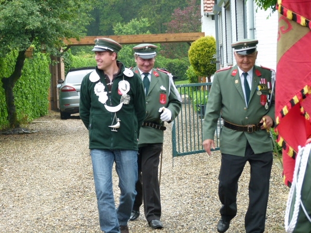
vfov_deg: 11.1
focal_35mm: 134
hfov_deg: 14.7
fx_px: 1204
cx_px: 156
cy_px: 116
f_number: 3.6
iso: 100
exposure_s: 1/80
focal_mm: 24.1
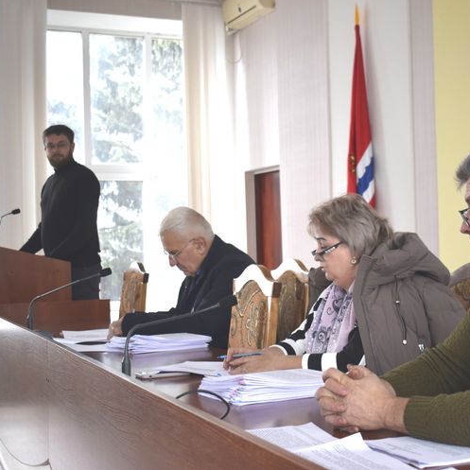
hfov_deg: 28.6
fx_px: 916
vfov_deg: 28.8
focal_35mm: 60
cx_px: 301
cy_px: 235
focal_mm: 31
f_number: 4.2
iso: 640
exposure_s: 1/60
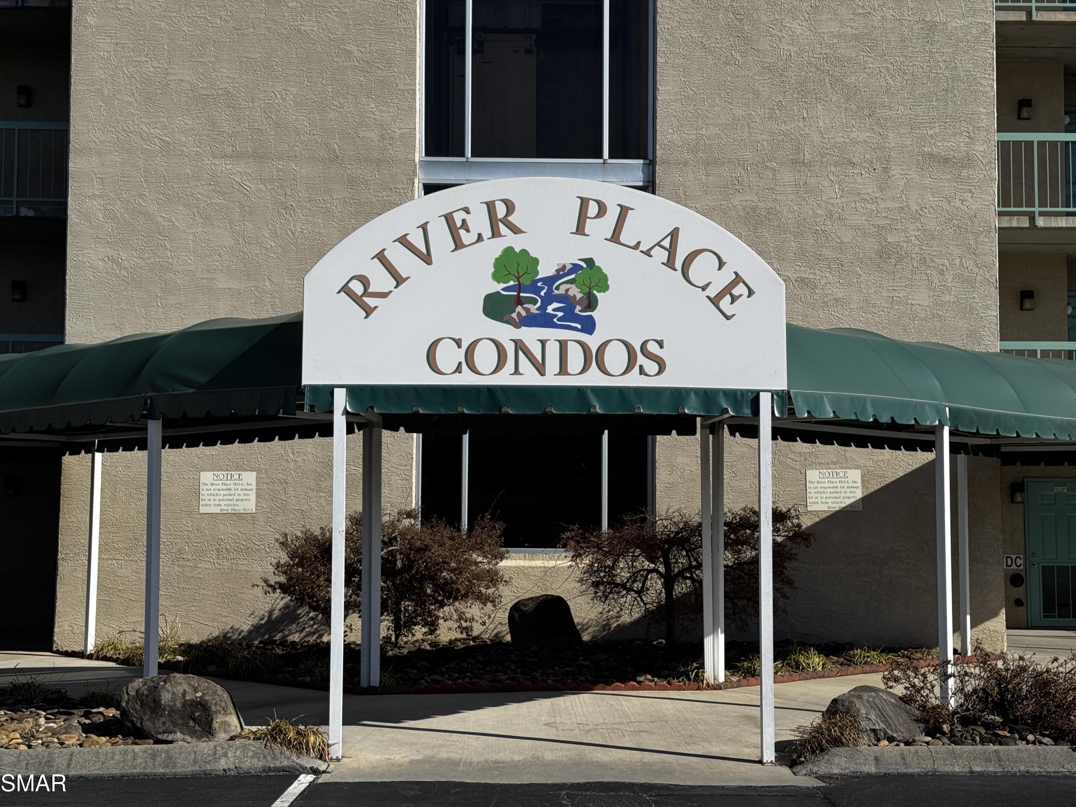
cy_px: 409
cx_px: 530
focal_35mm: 49
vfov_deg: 29.7
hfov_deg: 38.9
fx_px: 1523
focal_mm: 6.76
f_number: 1.78
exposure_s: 1/5848
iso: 64
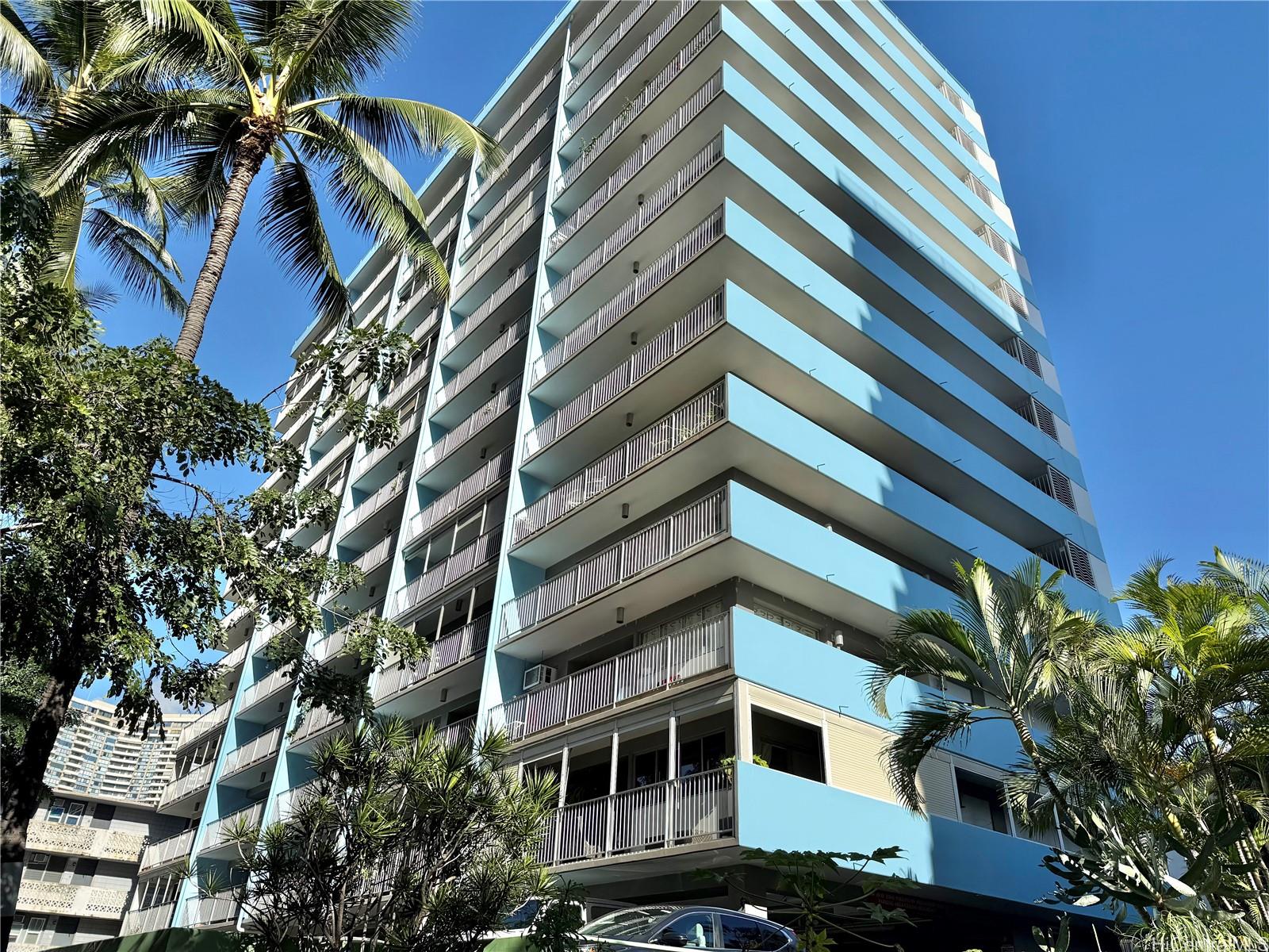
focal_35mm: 24
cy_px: 476
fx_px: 880
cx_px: 634
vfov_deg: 56.8
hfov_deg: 71.6
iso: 80
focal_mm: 6.76
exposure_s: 1/5714
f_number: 1.78
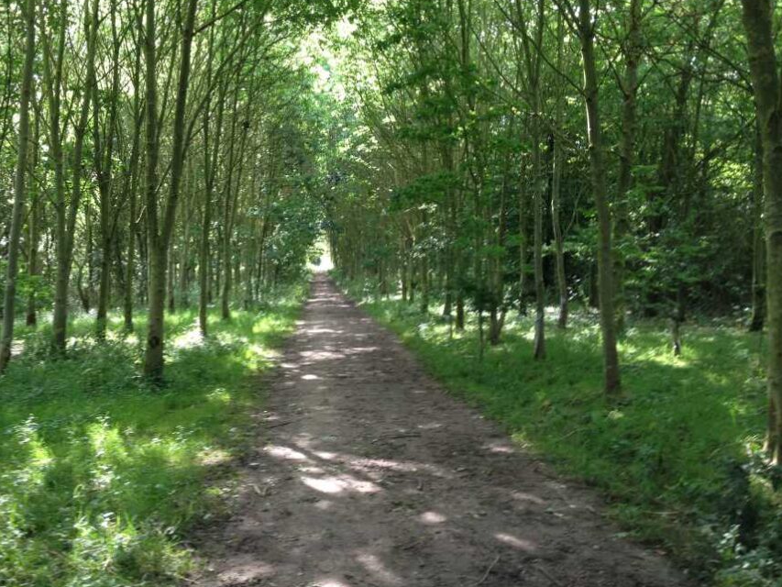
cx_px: 336
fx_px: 949
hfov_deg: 44.7
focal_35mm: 42
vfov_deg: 34.4
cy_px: 295
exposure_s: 1/40
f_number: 2.4
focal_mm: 4.3
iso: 64
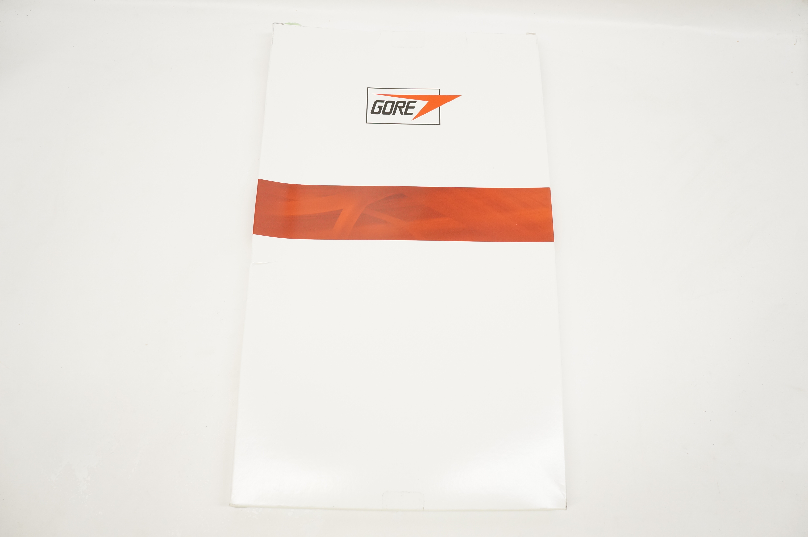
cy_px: 268
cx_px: 404
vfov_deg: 47.8
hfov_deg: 67.4
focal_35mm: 27
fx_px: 605
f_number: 7.1
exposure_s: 1/100
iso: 800
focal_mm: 18
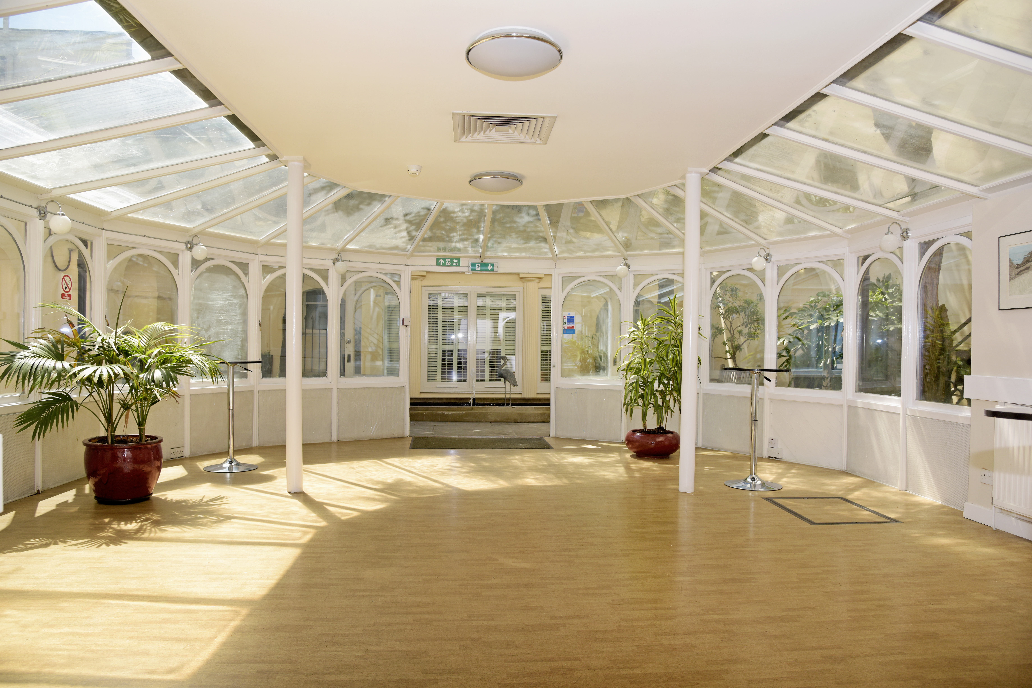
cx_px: 516
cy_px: 344
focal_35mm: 24
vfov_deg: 53.2
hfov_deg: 73.7
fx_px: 688
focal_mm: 24
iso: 250
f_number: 6.3
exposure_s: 1/320
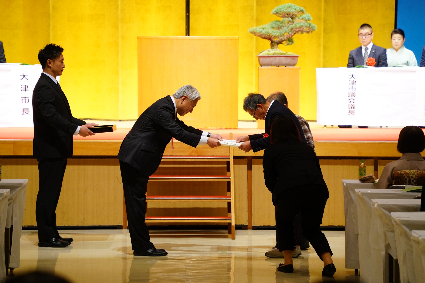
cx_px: 212
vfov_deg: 9.0
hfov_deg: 13.4
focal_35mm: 153
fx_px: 1806
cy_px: 142
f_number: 5.6
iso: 2500
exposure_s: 1/100
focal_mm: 153
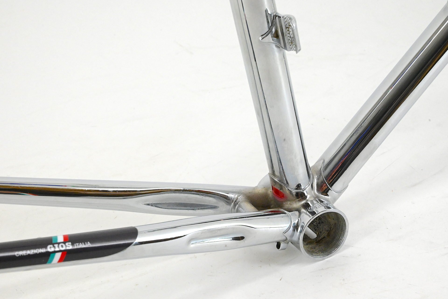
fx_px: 871
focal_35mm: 70
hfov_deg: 28.9
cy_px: 150
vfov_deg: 19.4
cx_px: 224
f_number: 16
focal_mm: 70
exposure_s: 1/400
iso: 8000
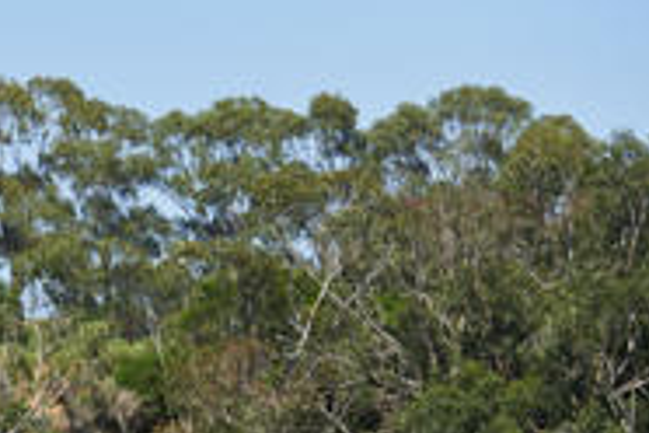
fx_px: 9410
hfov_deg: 3.9
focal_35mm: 522
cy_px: 505
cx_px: -161
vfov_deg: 2.6
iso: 800
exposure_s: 1/3200
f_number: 6.3
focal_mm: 180
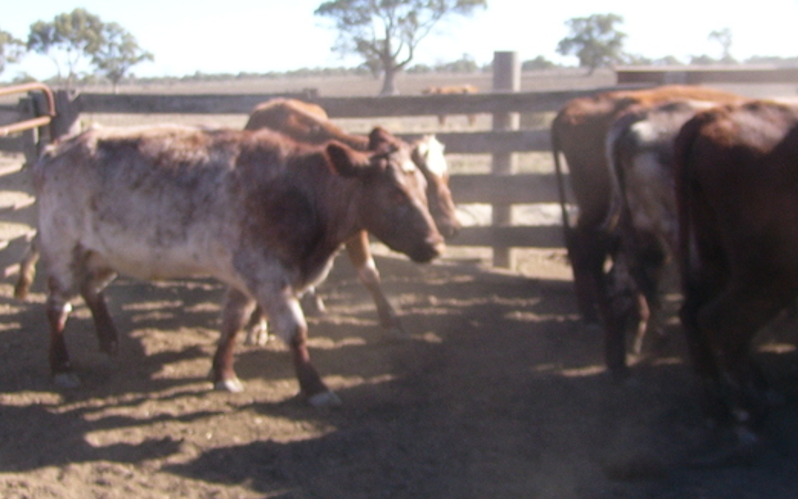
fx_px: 1022
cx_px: 407
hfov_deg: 42.6
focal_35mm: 47
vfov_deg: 27.3
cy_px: 178
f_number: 3.3
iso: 50
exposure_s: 1/400
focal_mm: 4.6
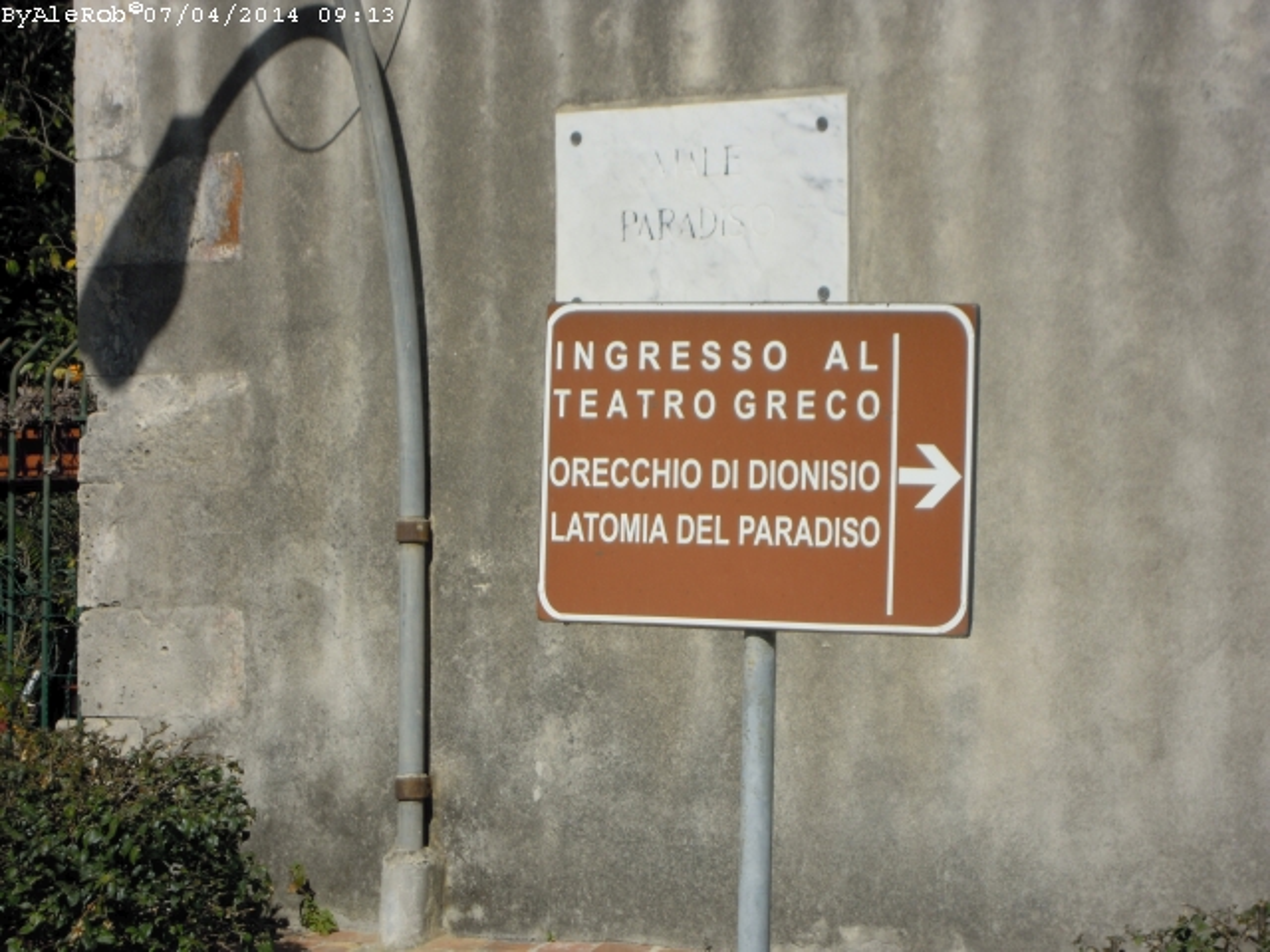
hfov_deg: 14.1
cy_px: 476
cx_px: 635
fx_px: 5136
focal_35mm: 140
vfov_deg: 10.6
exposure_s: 1/500
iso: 100
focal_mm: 25
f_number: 6.6
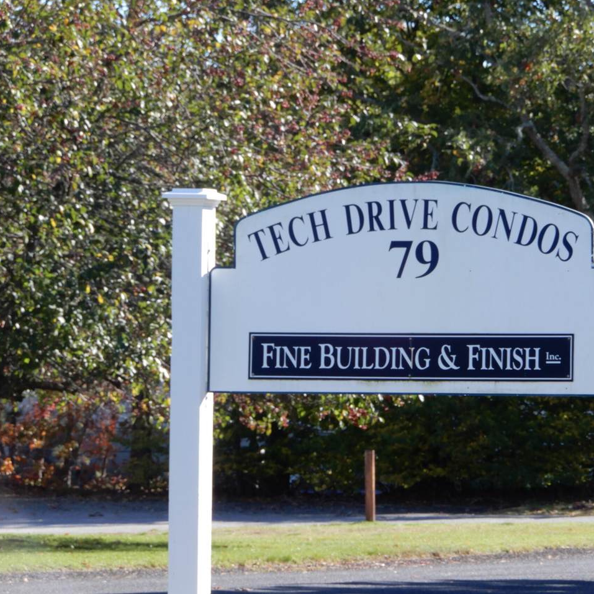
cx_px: 380
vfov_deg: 6.6
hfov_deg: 6.6
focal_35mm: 266
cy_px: 297
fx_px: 5164
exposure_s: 1/160
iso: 80
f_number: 5.6
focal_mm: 40.1
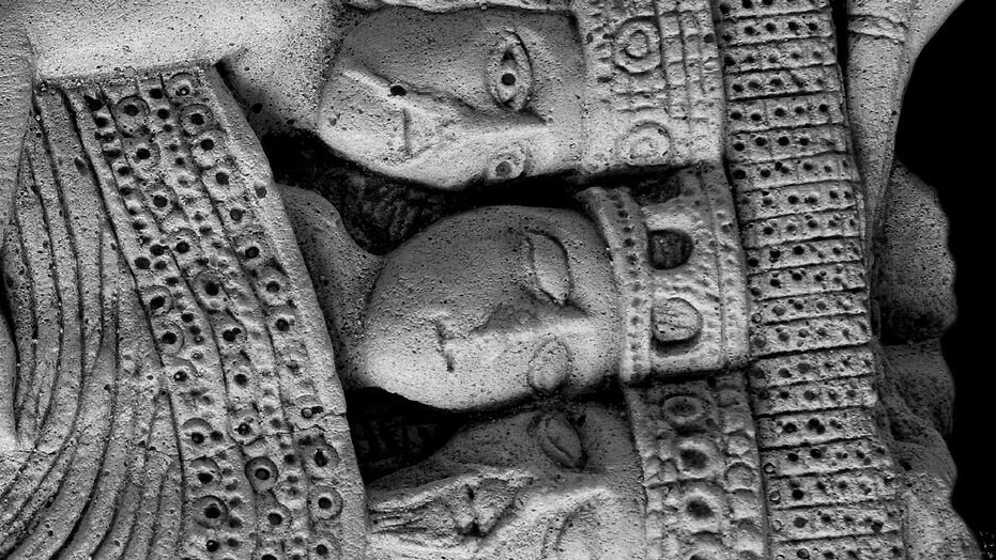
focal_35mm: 162
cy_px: 403
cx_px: -156
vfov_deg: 7.5
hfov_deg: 13.0
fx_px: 4279
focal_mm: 40
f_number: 11
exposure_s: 1.3
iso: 200
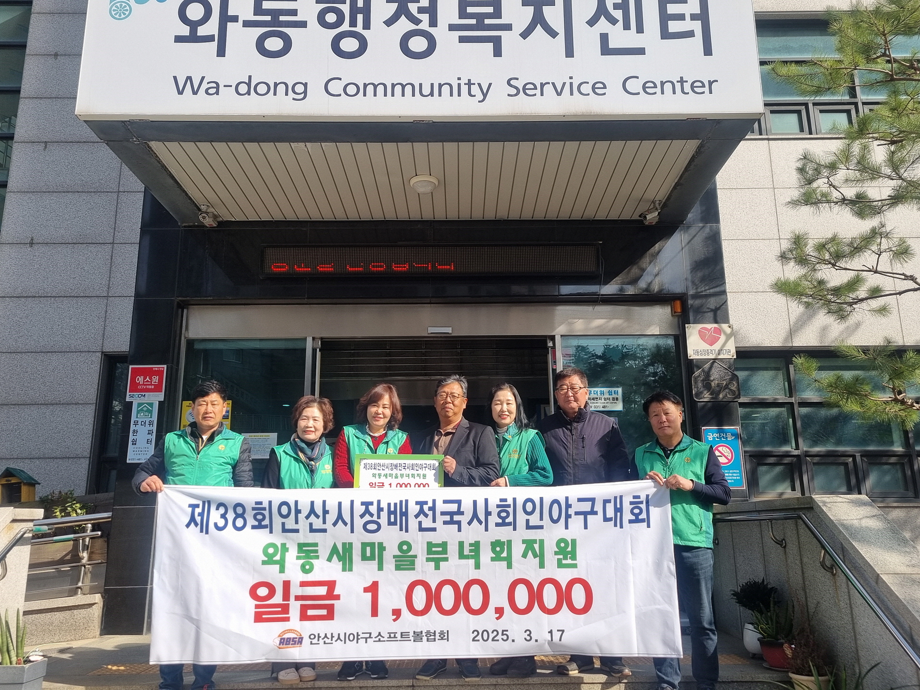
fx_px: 717
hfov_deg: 65.3
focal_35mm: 27
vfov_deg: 51.3
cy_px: 347
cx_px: 472
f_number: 1.8
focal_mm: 5.4
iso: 50
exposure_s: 1/1548
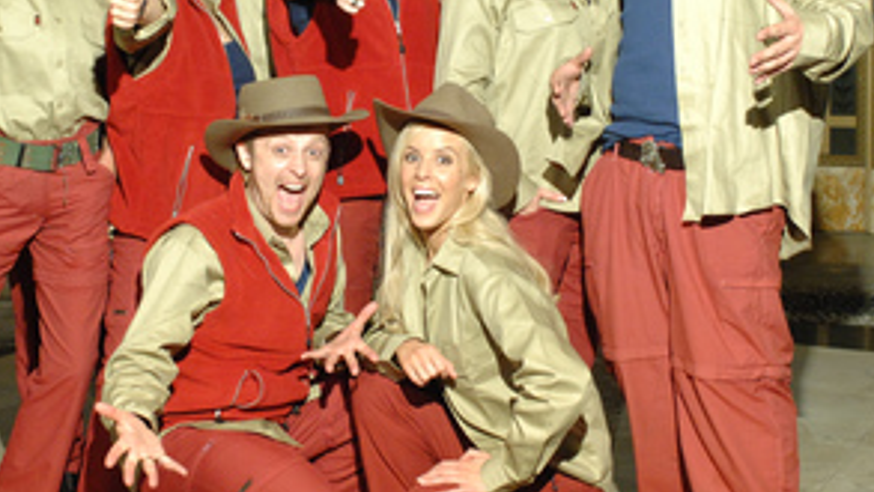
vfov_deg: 14.6
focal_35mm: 83
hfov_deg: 25.6
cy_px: 155
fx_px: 1922
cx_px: 418
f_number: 5.6
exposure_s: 1/125
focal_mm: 31
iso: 800
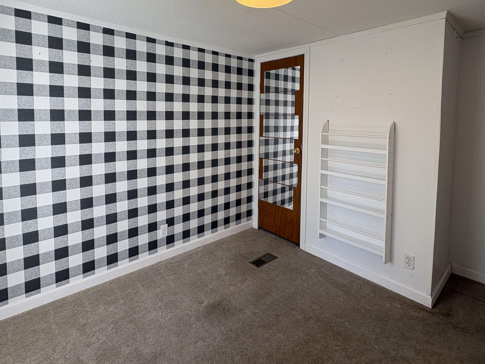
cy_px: 129
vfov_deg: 67.3
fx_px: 266
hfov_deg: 84.6
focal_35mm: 19
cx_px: 237
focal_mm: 2.22
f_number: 2.2
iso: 100
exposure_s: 1/120
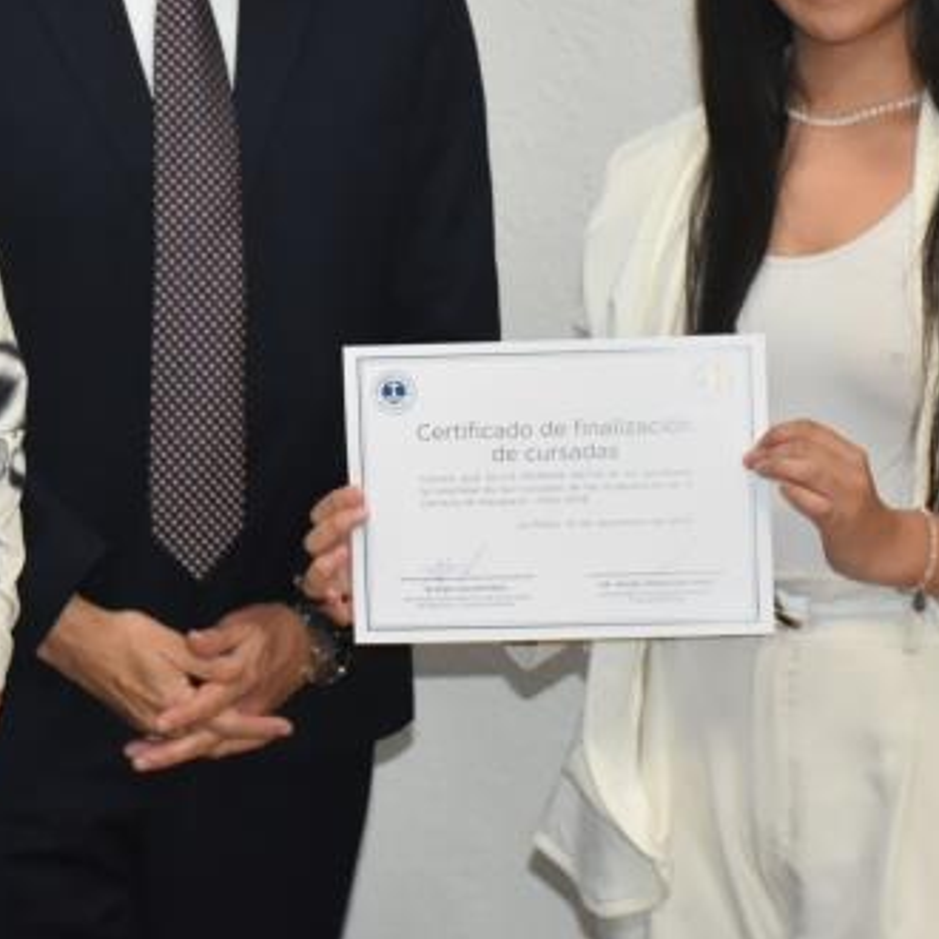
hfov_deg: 8.8
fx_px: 6077
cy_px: 232
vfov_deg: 8.8
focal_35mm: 198
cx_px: 14
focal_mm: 50
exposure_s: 1/100
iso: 1600
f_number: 5.6
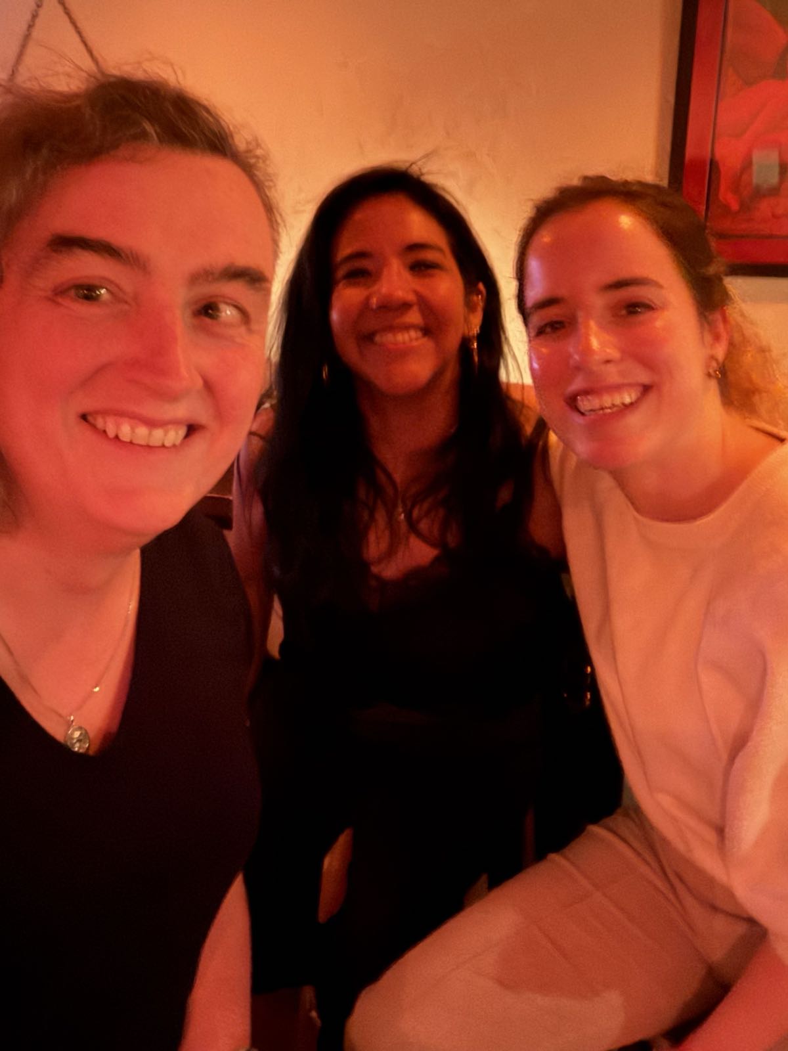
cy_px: 526
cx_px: 394
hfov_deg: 46.8
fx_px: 911
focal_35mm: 30
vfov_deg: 60.0
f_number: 1.9
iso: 1250
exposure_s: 1/8
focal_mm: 2.71
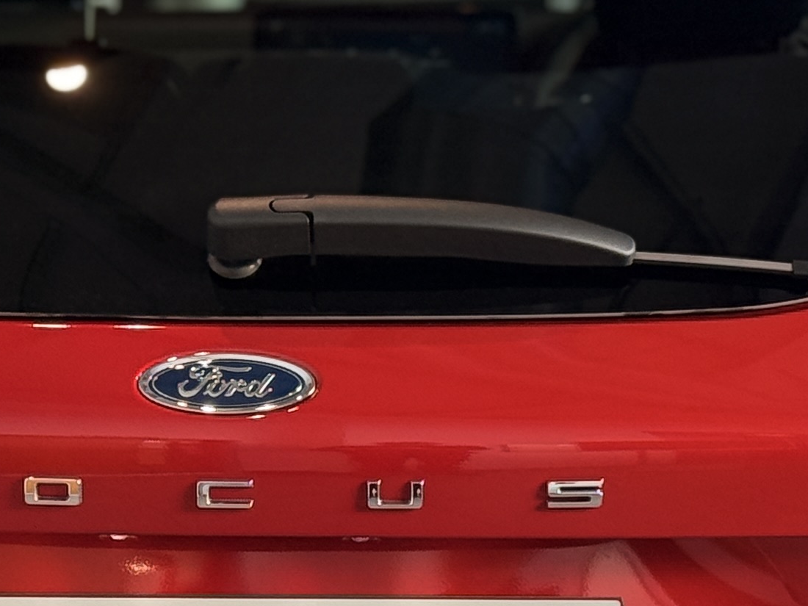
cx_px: 248
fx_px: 4108
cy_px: 505
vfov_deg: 8.4
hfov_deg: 11.2
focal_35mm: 176
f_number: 1.78
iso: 160
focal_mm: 6.76
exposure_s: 1/100
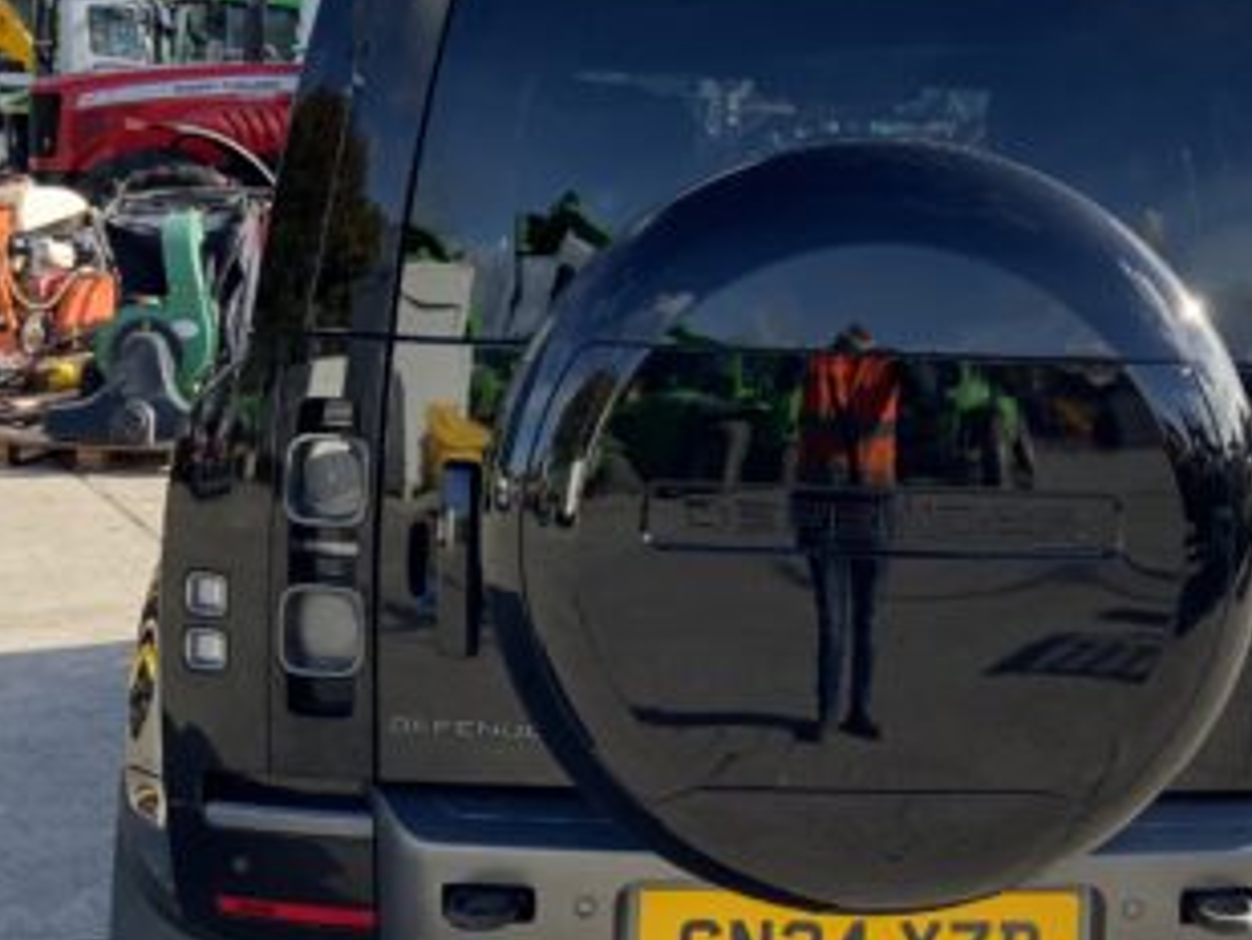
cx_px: 1001
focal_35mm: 60
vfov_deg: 24.4
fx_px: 2171
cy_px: 527
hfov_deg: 31.4
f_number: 1.8
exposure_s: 1/1055
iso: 16
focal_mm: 3
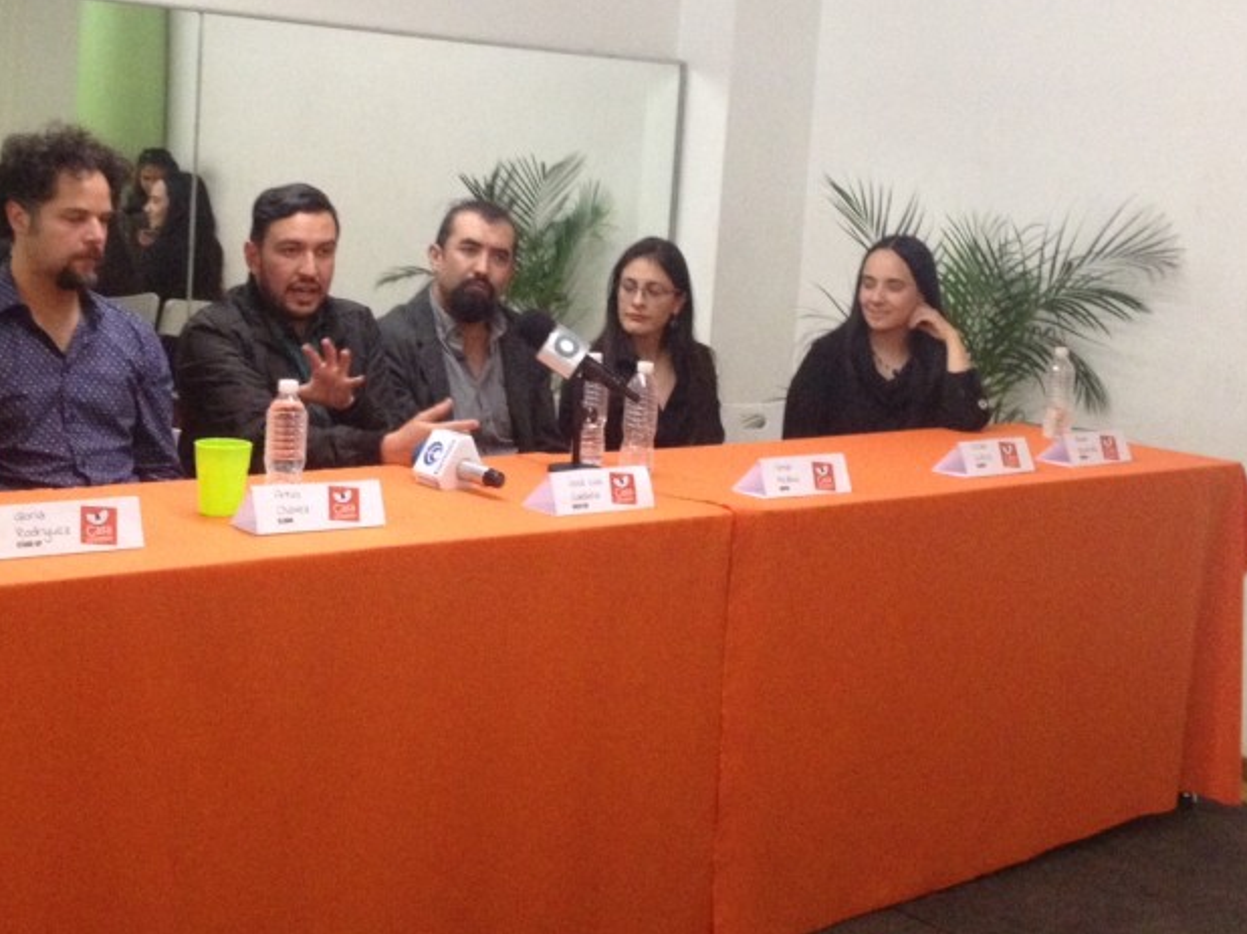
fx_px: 2089
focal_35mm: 58
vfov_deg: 25.1
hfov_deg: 33.2
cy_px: 323
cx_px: 593
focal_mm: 4.28
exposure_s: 1/17
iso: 400
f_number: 2.4
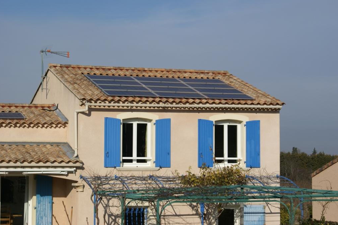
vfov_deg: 15.0
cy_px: 111
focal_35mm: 91
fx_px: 854
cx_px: 169
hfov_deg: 22.4
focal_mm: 60
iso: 100
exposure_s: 1/500
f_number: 9
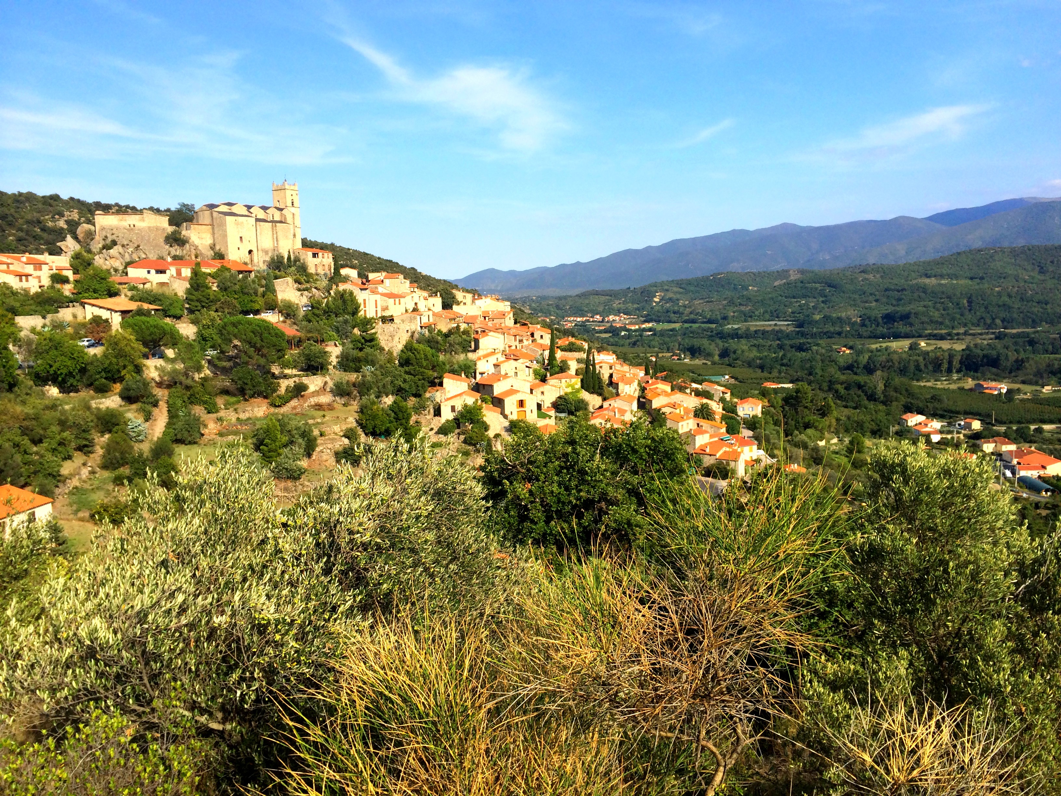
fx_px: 920
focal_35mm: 30
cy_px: 398
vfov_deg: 46.8
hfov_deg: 60.0
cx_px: 530
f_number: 2.2
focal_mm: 4.12
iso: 32
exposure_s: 1/1866
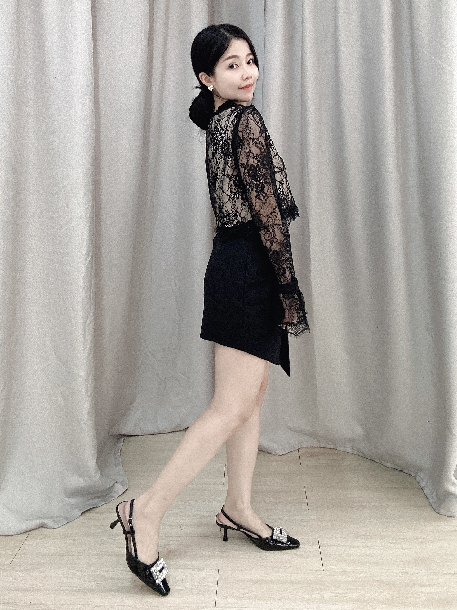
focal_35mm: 24
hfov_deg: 56.8
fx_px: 422
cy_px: 292
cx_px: 227
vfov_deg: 71.6
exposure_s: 1/50
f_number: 1.9
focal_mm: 2.69
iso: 125
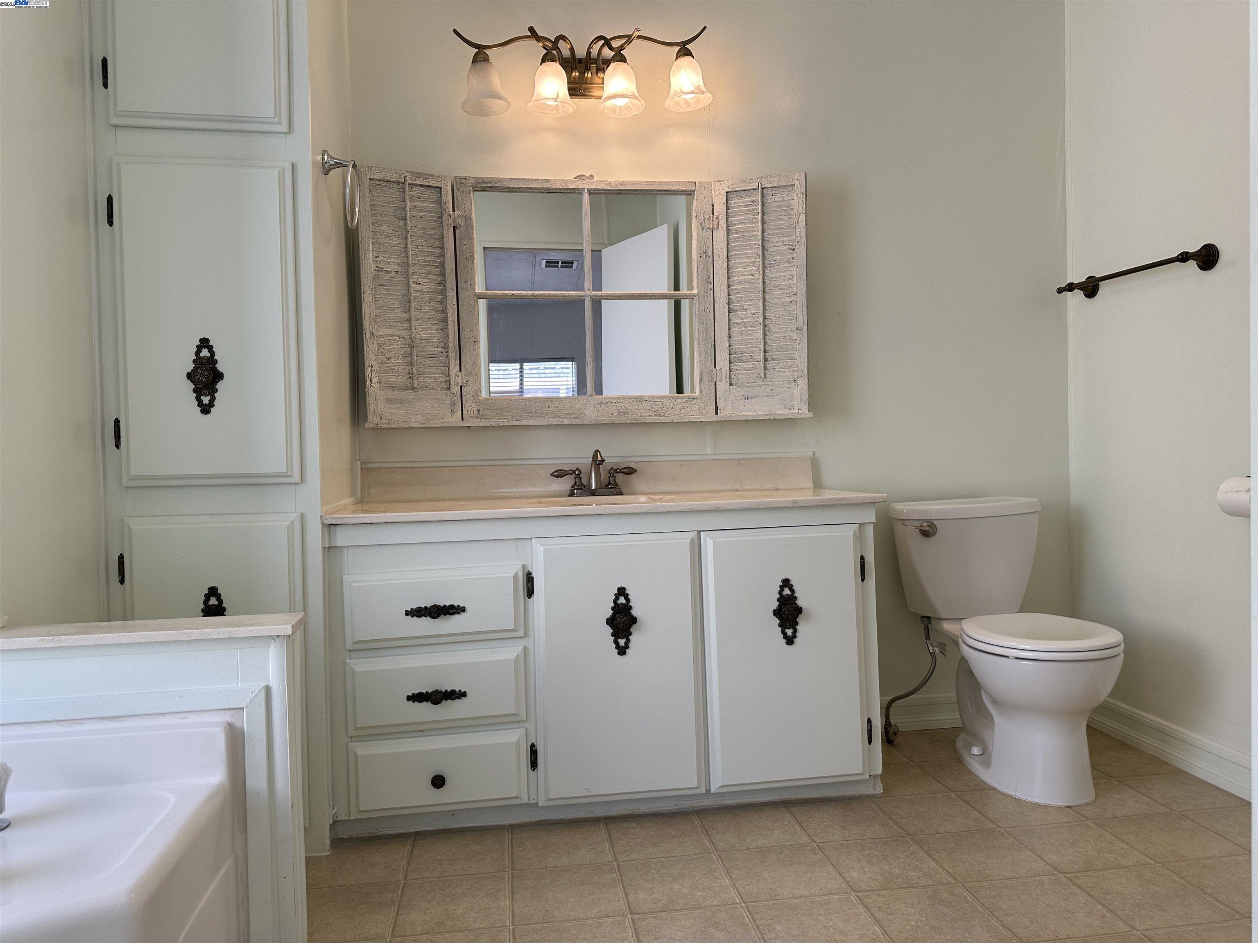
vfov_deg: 56.8
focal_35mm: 24
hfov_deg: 71.6
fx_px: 872
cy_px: 472
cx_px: 629
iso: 80
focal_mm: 6.86
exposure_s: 1/396
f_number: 1.78
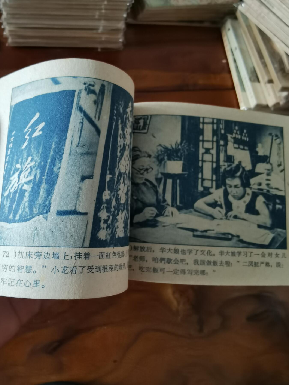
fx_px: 301
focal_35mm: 27
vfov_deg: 65.3
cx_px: 144
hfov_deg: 51.4
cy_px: 192
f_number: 2.2
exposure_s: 1/20
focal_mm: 2.26
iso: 500
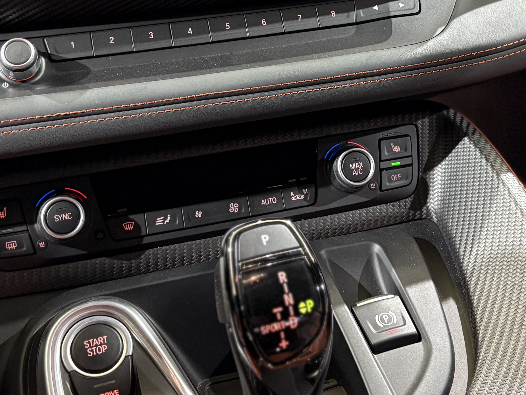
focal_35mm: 63
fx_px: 957
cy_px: 47
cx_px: 347
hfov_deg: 30.5
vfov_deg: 22.8
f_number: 1.6
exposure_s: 1/57
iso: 200
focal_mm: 5.96
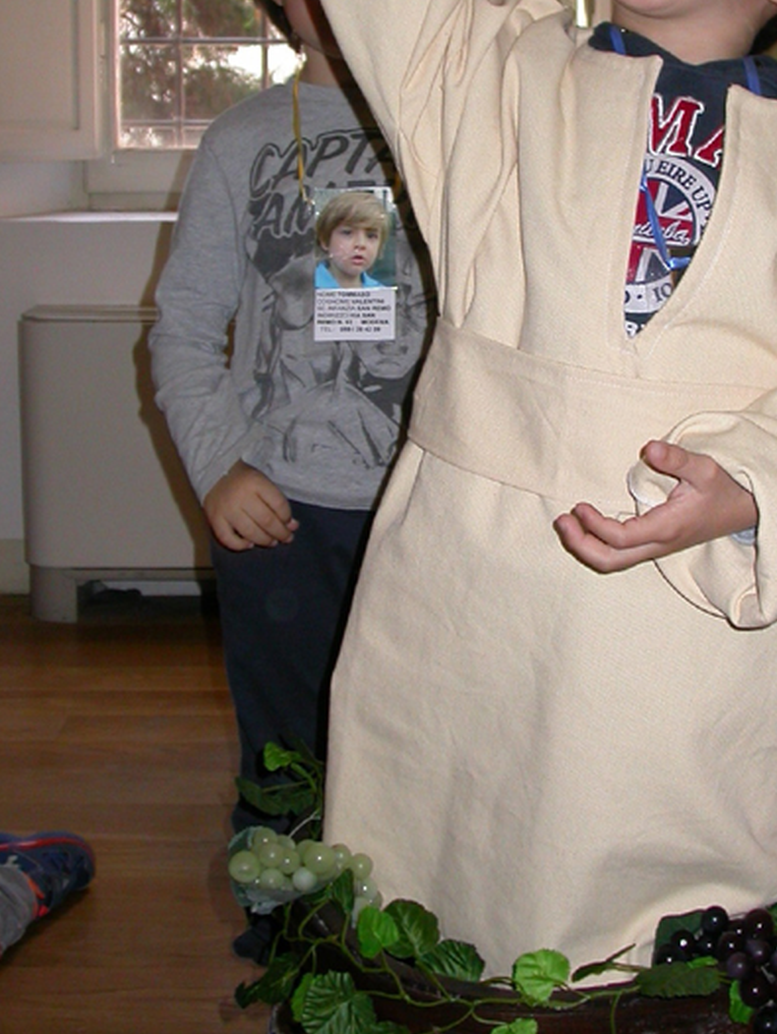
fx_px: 1944
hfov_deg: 22.5
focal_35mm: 65
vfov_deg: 29.5
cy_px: 320
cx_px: 512
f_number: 2.6
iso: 100
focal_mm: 7.85
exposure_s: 1/60
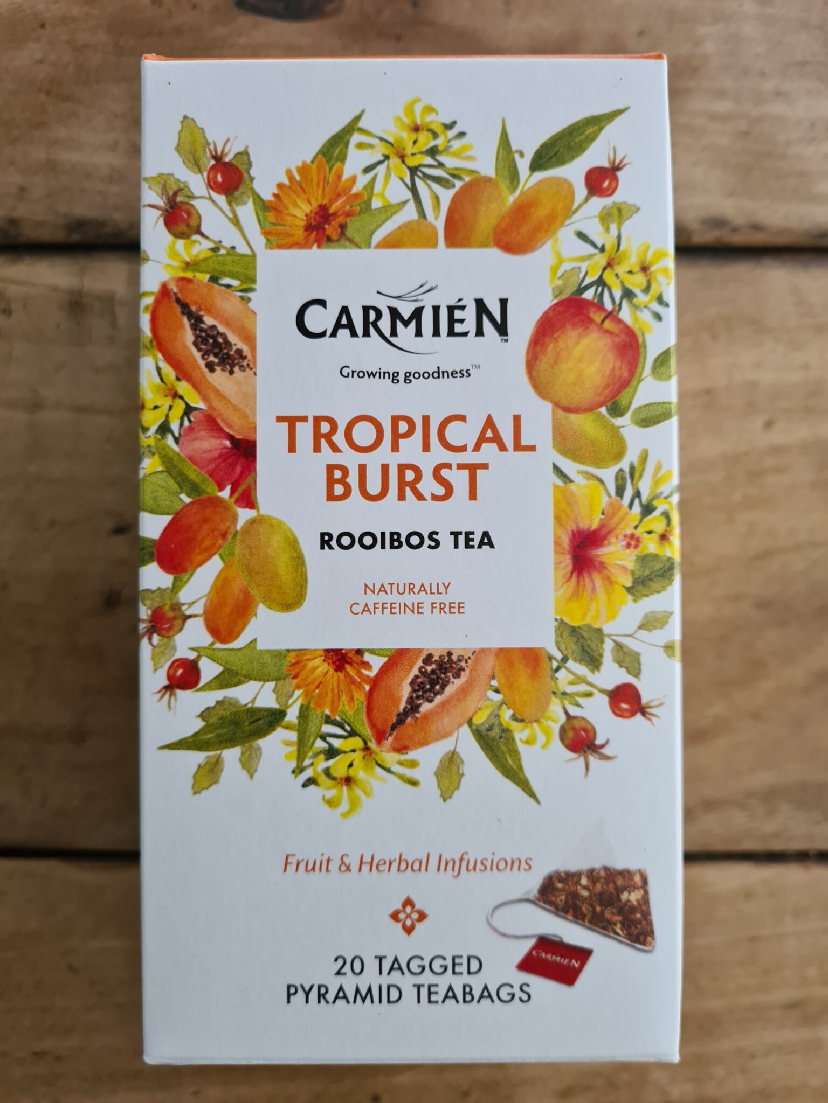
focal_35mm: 26
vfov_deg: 67.3
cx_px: 414
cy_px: 552
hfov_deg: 53.1
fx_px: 829
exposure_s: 1/50
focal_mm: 5.4
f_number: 1.8
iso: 160
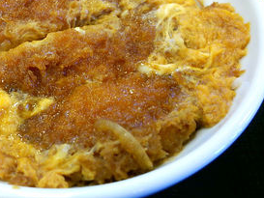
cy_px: 70
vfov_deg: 32.7
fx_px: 336
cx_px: 72
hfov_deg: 41.9
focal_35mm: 44
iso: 125
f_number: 1.94
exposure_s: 1/100
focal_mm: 4.06
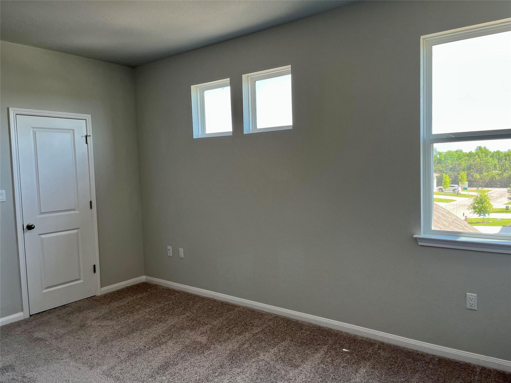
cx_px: 256
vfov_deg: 53.1
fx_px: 384
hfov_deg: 67.3
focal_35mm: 26
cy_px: 192
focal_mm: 5.1
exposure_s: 1/120
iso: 64
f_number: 1.6
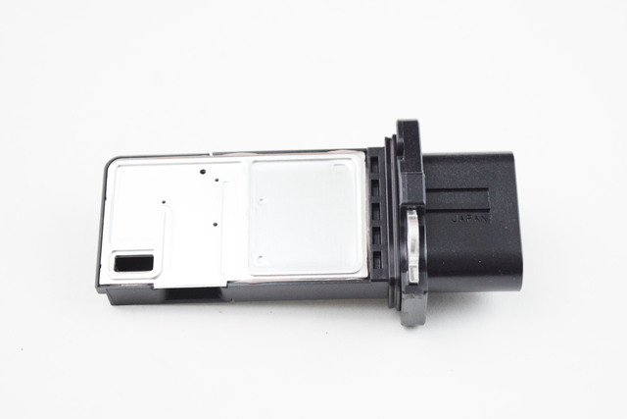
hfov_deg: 24.6
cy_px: 210
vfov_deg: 16.6
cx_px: 314
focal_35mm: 82
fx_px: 1437
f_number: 5.6
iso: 1800
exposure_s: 1/60
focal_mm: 55
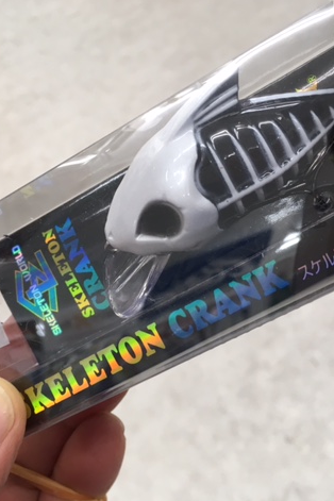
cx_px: 165
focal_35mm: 41
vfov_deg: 47.4
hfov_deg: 32.6
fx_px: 571
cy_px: 249
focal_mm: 4.15
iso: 25
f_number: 2.2
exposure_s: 1/30
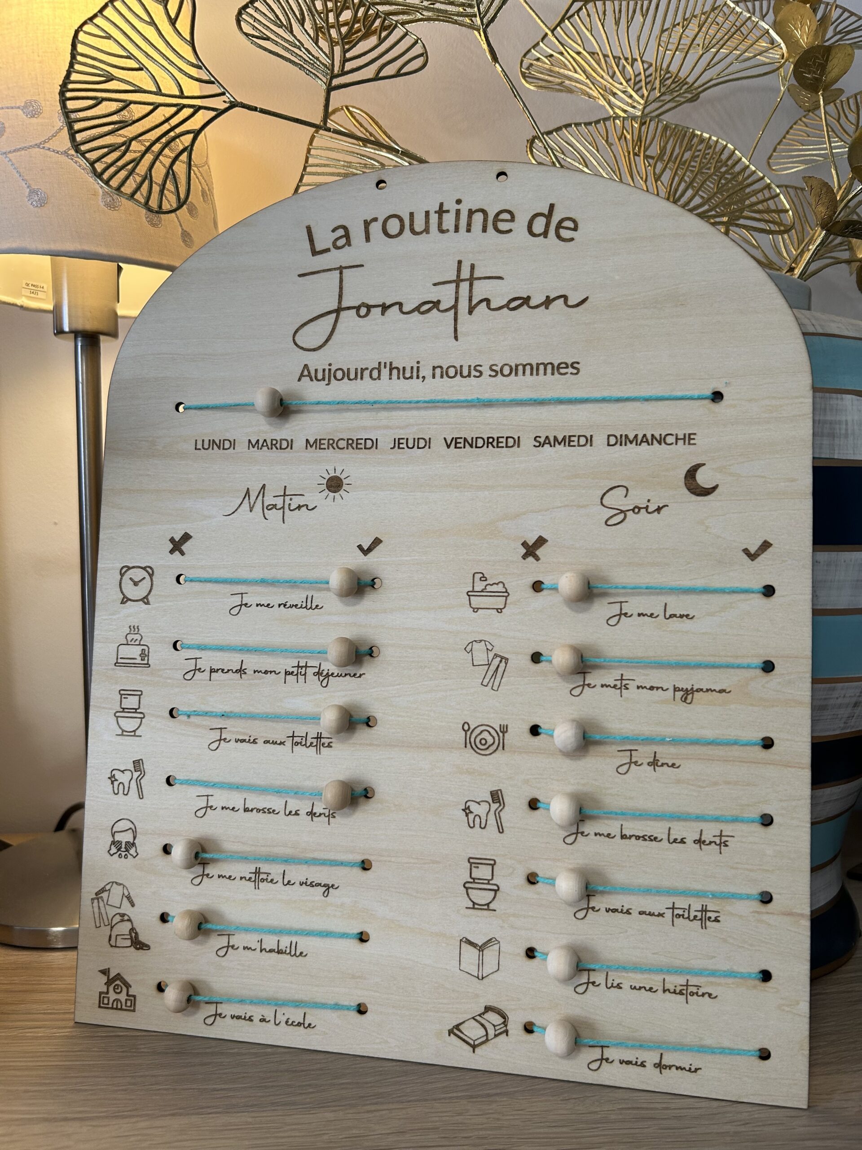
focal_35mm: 26
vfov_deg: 67.3
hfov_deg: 53.1
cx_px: 431
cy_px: 575
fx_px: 863
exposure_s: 1/105
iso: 100
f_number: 1.5
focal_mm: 5.7
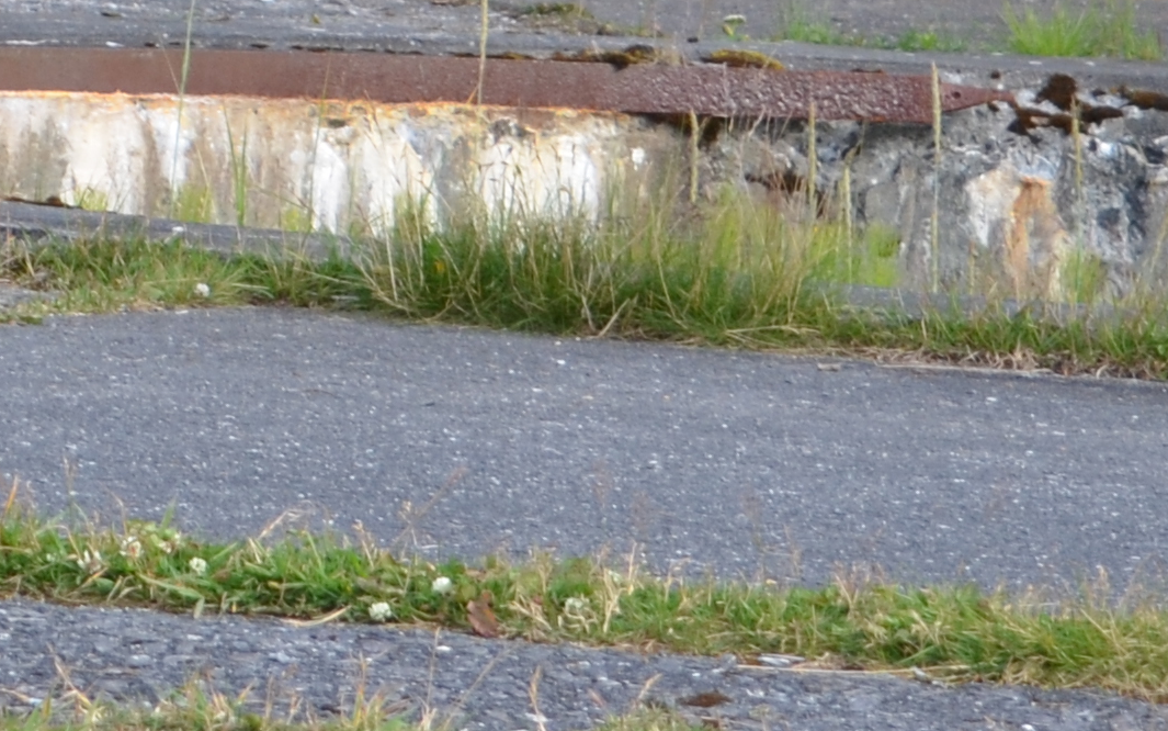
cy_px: -791
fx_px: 12364
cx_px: -1102
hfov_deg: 5.3
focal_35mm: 388
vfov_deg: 3.4
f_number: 5.6
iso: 280
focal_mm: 55
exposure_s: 1/125
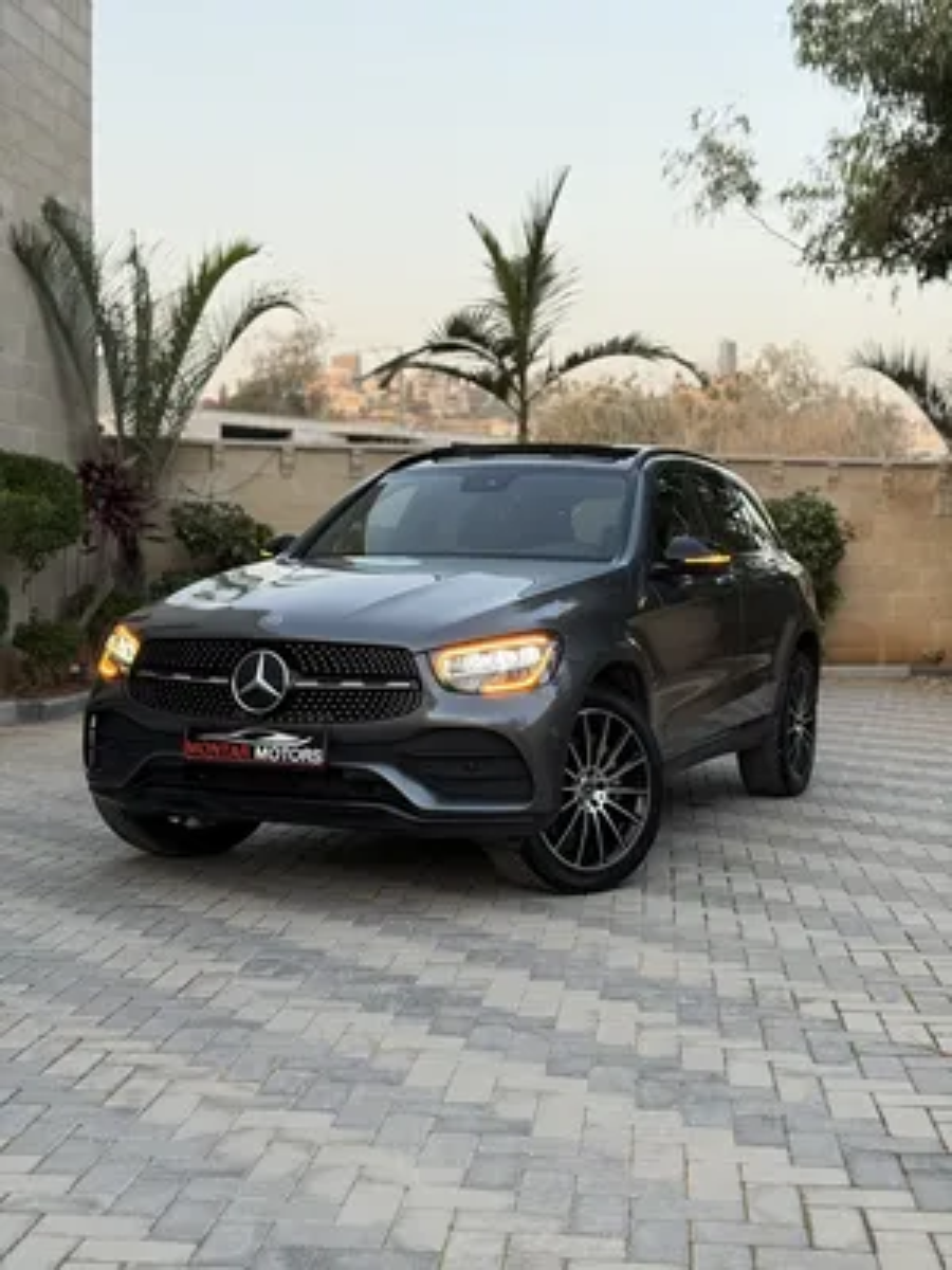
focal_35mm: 48
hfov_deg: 30.3
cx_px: 476
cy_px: 635
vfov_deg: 39.7
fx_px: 1760
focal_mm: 6.76
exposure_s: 1/243
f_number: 1.78
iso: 125
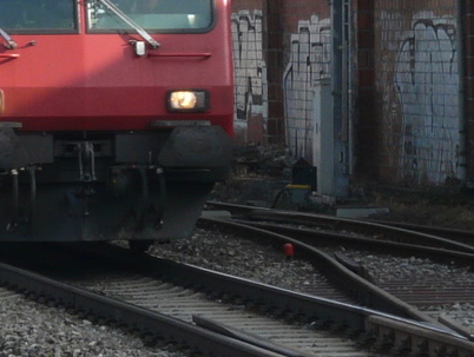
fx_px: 3443
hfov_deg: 7.8
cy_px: -11
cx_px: -64
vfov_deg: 5.9
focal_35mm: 251
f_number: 5.6
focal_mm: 16.6
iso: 100
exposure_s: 1/160
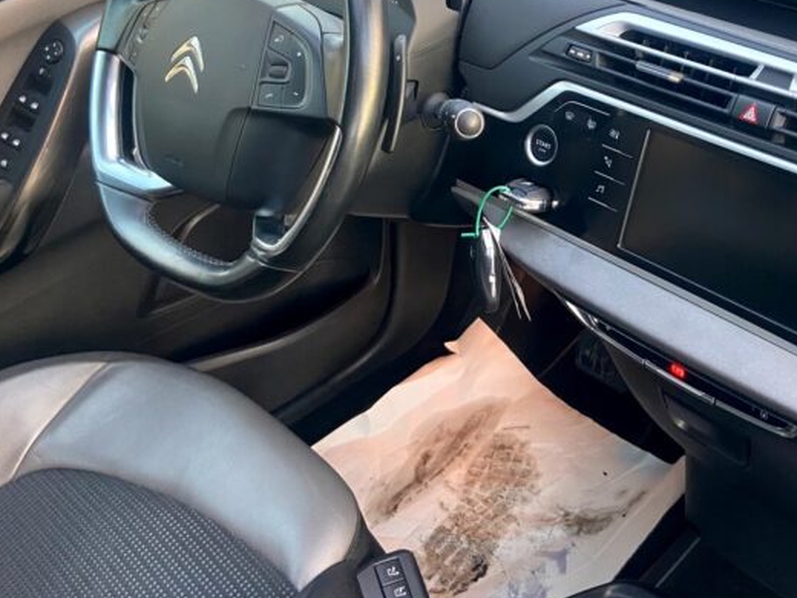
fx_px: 921
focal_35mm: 40
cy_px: 169
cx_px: 566
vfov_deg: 35.4
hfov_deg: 45.7
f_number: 1.8
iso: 250
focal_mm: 4.25
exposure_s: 1/60
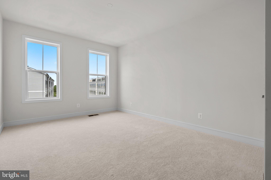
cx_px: 136
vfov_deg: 73.7
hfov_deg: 96.7
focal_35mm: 16
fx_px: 120
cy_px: 90
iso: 100
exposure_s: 1/30
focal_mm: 16
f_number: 8
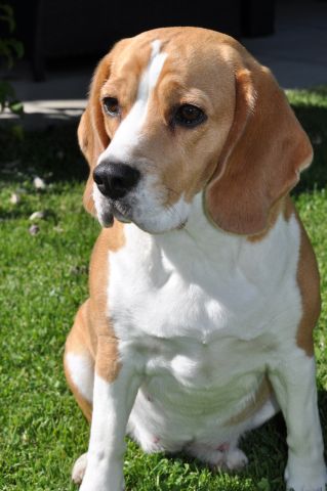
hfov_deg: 15.2
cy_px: 246
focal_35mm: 90
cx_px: 164
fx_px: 1229
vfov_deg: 22.6
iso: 200
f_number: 14
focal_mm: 60
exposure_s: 1/200
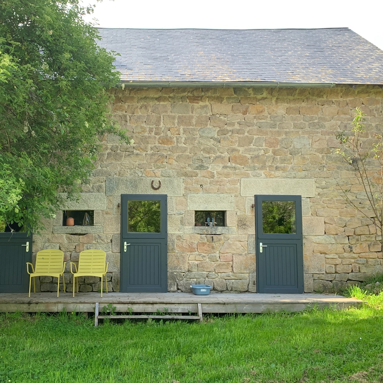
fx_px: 463
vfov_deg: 44.9
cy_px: 213
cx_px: 136
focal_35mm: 37
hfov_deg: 44.4
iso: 25
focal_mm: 4.25
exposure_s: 1/282
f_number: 1.8
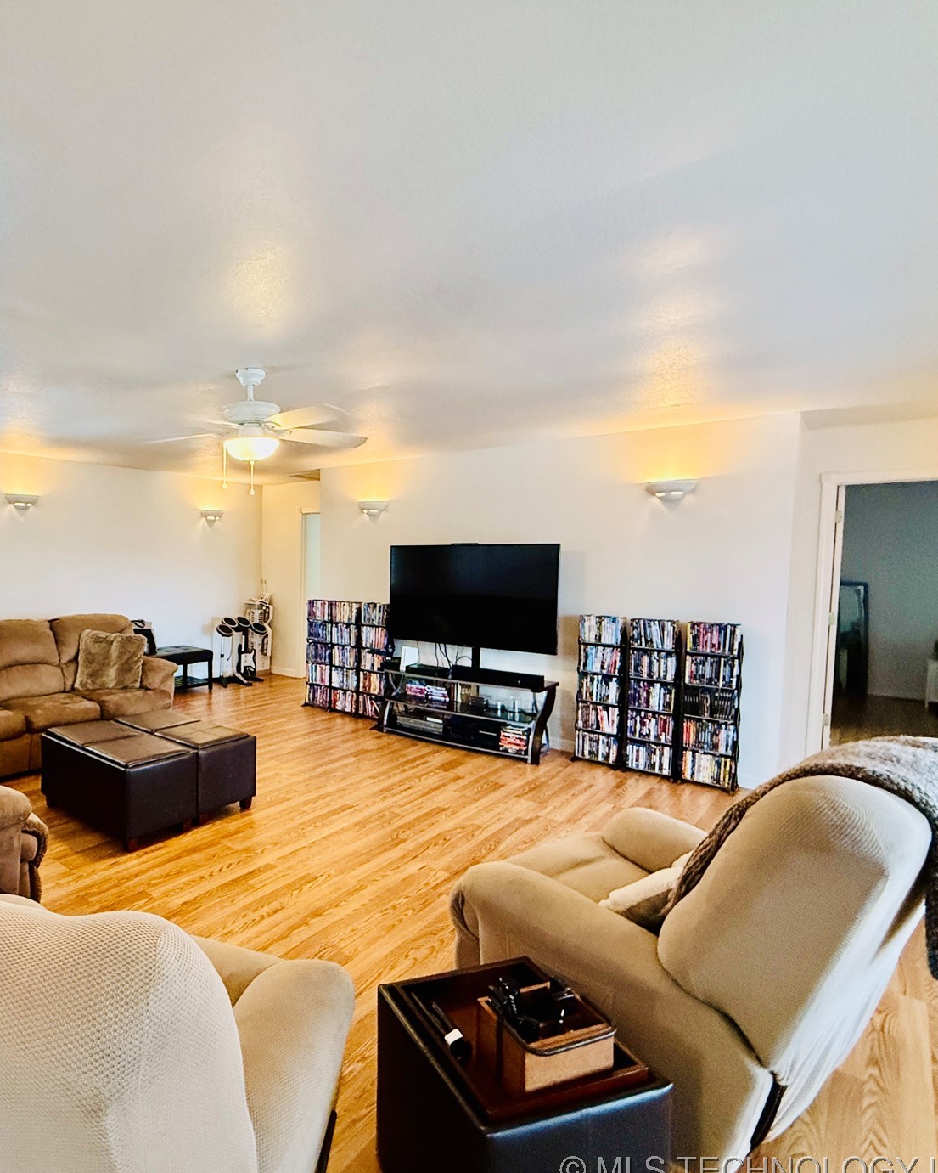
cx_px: 267
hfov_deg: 67.5
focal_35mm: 19
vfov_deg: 83.3
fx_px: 659
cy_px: 595
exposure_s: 1/120
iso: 640
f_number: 2.2
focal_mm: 2.22
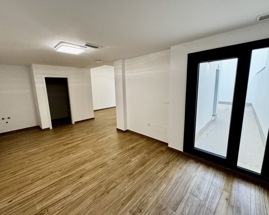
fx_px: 119
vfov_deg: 84.1
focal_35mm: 15
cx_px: 133
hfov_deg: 96.8
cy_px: 106
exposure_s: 1/100
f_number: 2.2
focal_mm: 2.22
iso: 100
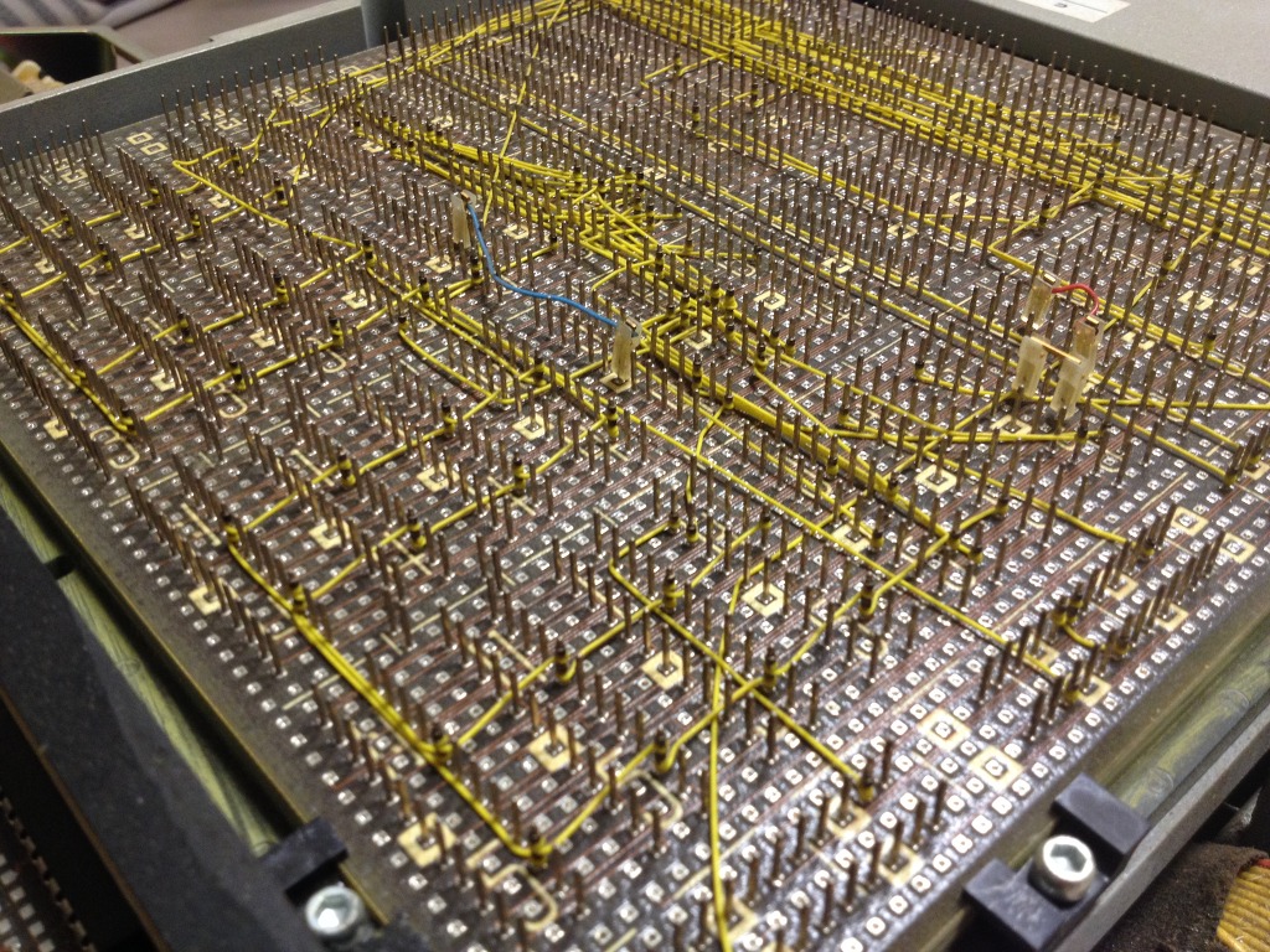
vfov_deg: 40.7
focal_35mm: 35
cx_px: 635
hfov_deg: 52.6
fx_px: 1284
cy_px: 476
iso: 125
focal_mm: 4.28
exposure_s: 1/20
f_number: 2.4
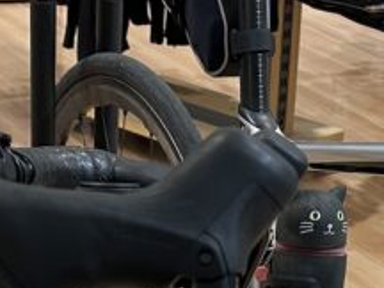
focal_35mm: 123
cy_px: 583
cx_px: 242
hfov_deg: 16.0
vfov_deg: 10.9
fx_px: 1364
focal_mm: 5.7
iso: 125
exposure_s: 1/74
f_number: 1.5
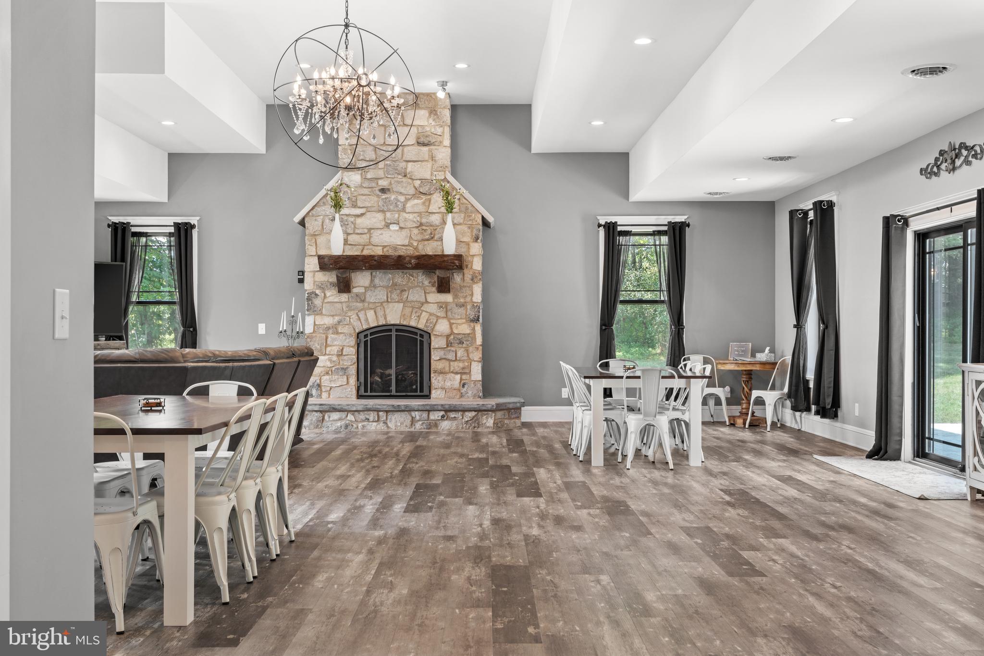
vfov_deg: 37.8
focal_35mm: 35
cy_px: 328
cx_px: 492
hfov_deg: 54.4
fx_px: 957
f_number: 8
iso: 320
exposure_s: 1/2
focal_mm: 35
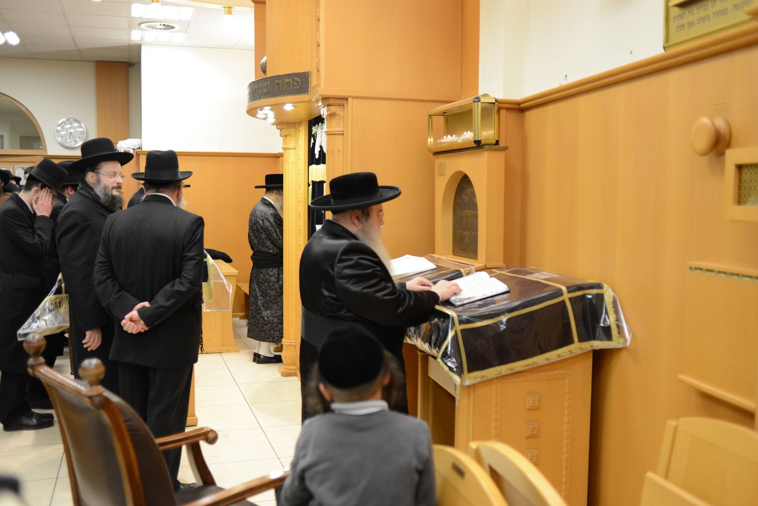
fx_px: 737
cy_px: 253
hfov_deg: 54.4
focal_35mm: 35
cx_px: 379
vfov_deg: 37.9
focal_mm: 35
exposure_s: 1/200
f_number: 2.8
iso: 1600
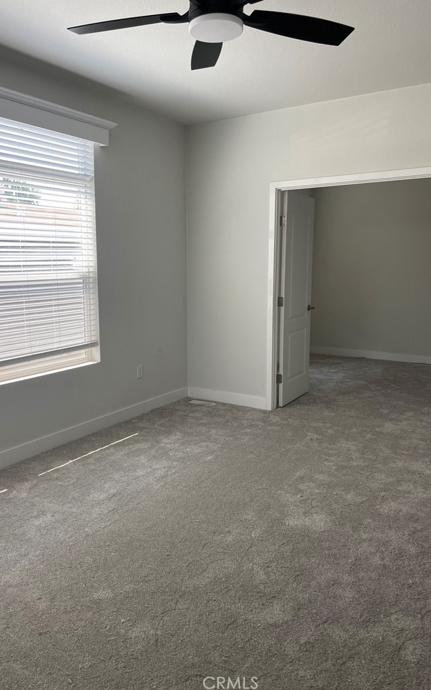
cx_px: 192
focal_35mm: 28
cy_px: 342
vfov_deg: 66.5
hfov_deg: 44.5
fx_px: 526
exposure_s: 1/150
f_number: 1.6
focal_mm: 4.2
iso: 32
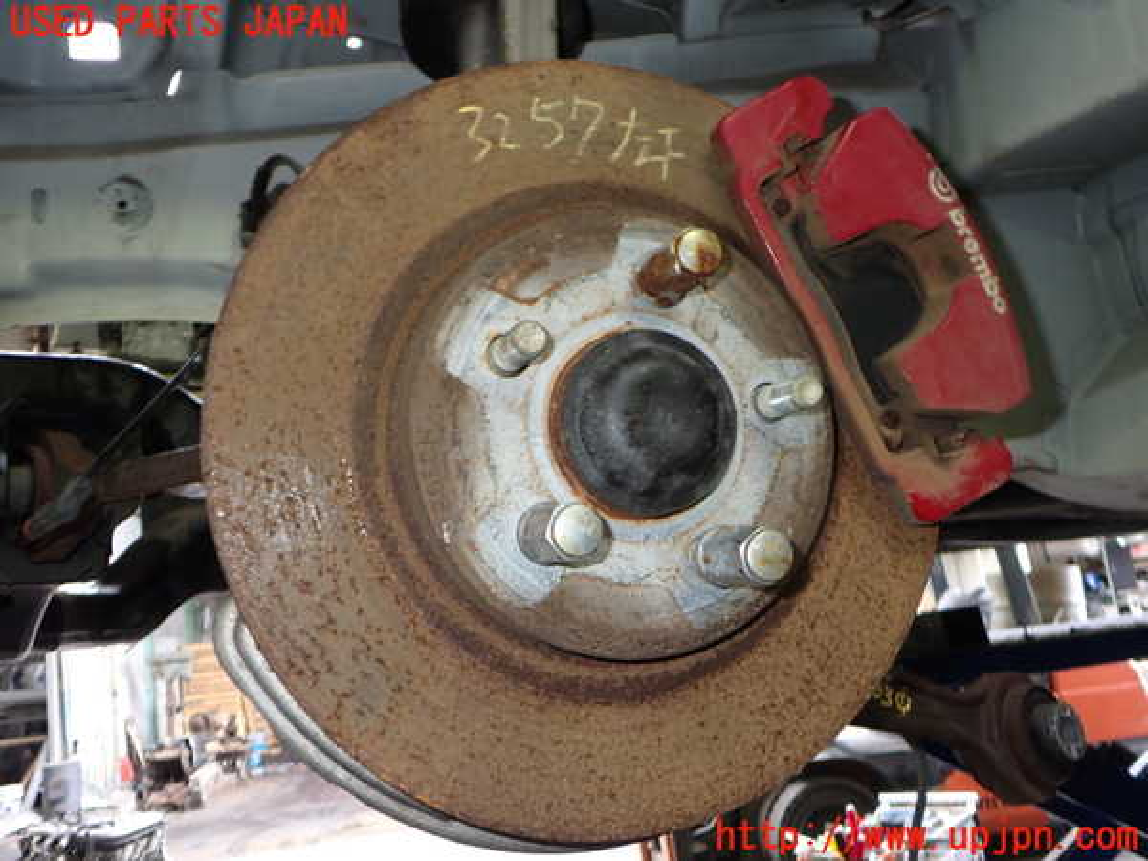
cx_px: 574
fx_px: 995
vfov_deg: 46.8
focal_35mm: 30
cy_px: 430
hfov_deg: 60.0
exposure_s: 1/30
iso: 200
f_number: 2.3
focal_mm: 5.4
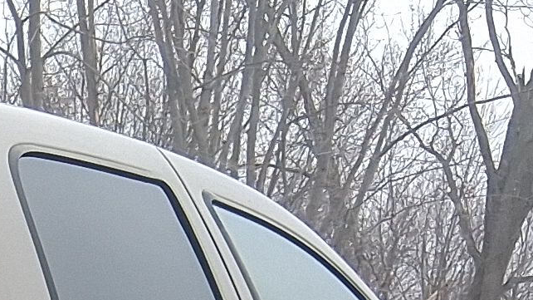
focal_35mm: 180
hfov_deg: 10.0
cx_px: -868
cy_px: 999
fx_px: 2544
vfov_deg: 6.1
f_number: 1.8
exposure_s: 1/120
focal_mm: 3.98
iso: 25
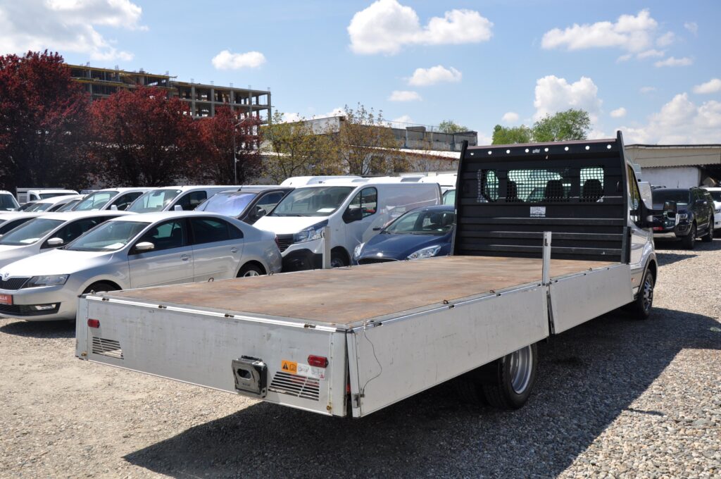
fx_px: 660
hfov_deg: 57.3
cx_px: 360
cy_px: 240
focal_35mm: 33
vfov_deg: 39.9
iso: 400
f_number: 9
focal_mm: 22
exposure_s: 1/320
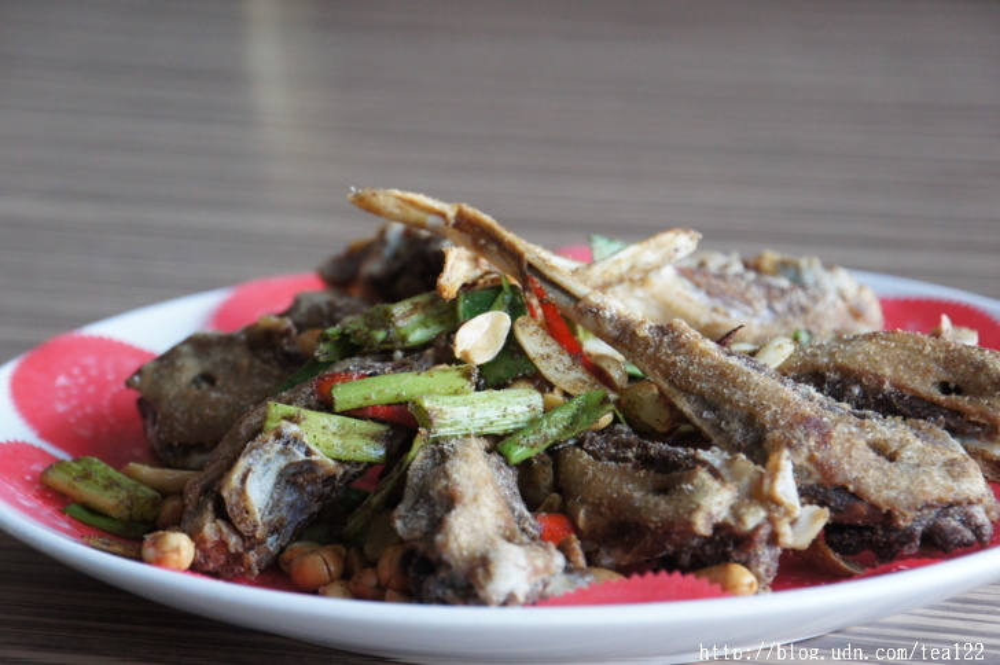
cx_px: 500
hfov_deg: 13.7
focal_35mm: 150
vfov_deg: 9.1
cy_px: 332
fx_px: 4163
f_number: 5.6
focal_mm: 100
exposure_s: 1/160
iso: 1600
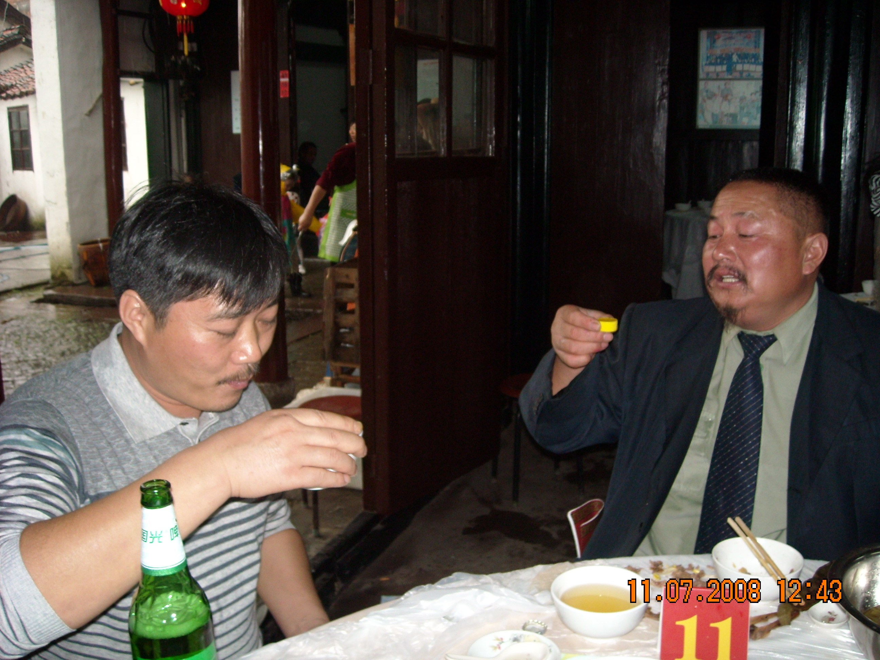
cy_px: 330
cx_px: 440
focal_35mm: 35
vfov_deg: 40.7
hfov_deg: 52.6
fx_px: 890
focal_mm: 5.7
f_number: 2.8
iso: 200
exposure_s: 1/60
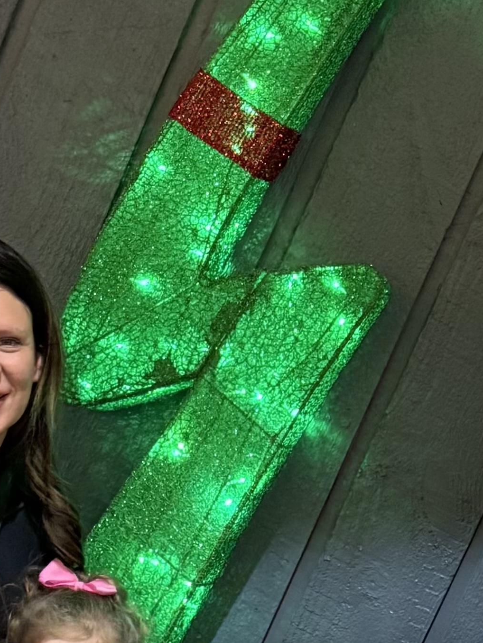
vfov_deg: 17.4
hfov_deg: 14.1
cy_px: 979
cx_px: 615
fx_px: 1879
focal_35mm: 101
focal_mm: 6.76
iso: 800
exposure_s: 1/60
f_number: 1.78
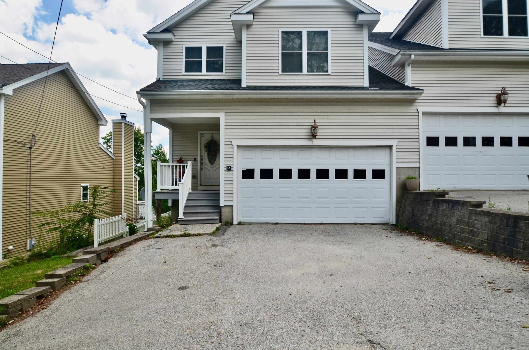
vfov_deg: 55.9
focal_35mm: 22
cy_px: 175
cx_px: 264
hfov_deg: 77.4
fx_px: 330
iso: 200
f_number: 6.3
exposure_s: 1/160
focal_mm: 15
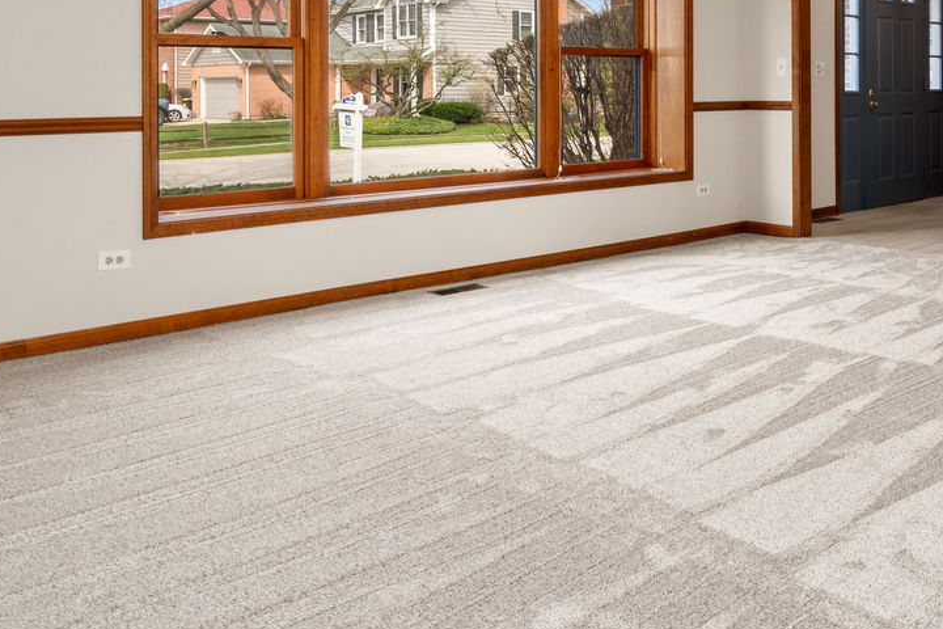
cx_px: 643
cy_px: 86
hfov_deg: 51.9
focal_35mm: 36
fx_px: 943
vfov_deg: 35.1
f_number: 10
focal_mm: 16
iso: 400
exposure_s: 1/2.5
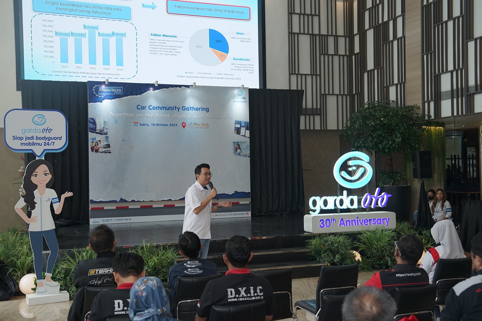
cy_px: 160
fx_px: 602
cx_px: 241
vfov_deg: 29.9
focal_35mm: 45
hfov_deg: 43.6
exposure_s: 1/160
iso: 800
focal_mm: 45
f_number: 4
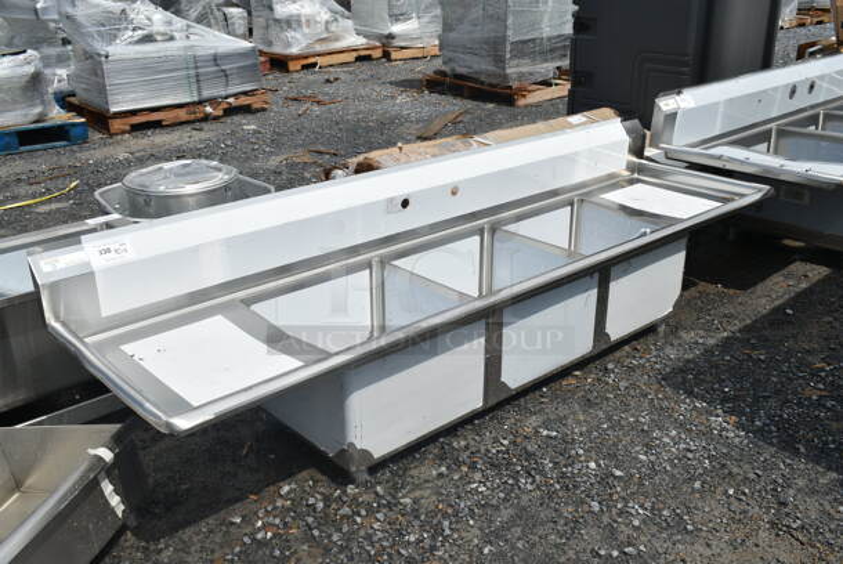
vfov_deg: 38.4
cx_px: 422
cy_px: 282
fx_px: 809
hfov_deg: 55.1
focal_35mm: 34
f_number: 11
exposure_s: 1/250
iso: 100
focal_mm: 23
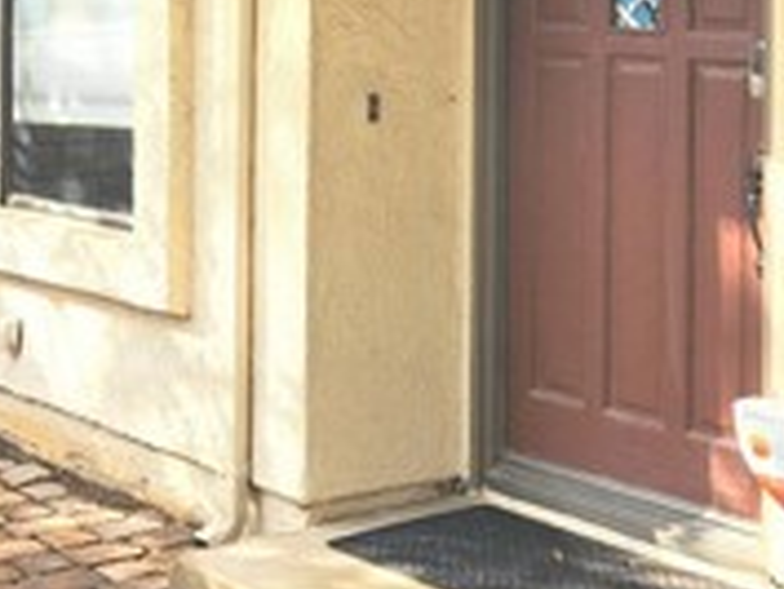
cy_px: -35
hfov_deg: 22.8
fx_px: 1881
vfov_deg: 17.3
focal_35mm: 83
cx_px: 49
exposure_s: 1/909
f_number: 1.8
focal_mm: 5.4
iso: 20
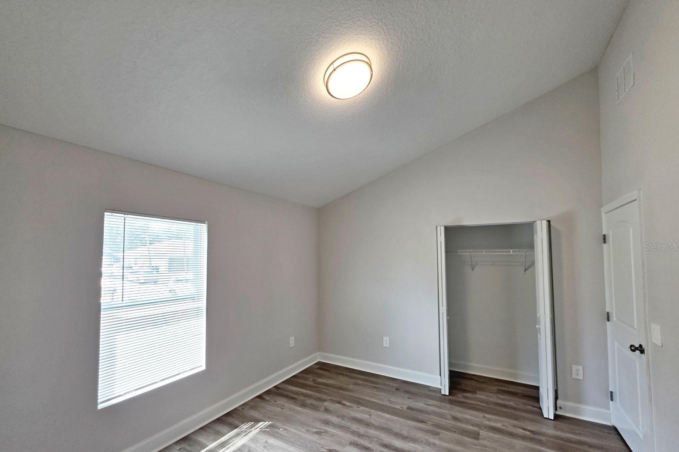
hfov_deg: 104.2
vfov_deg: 81.0
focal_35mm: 14
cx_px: 334
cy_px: 246
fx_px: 264
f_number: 1.9
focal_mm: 2.2
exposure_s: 1/120
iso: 40
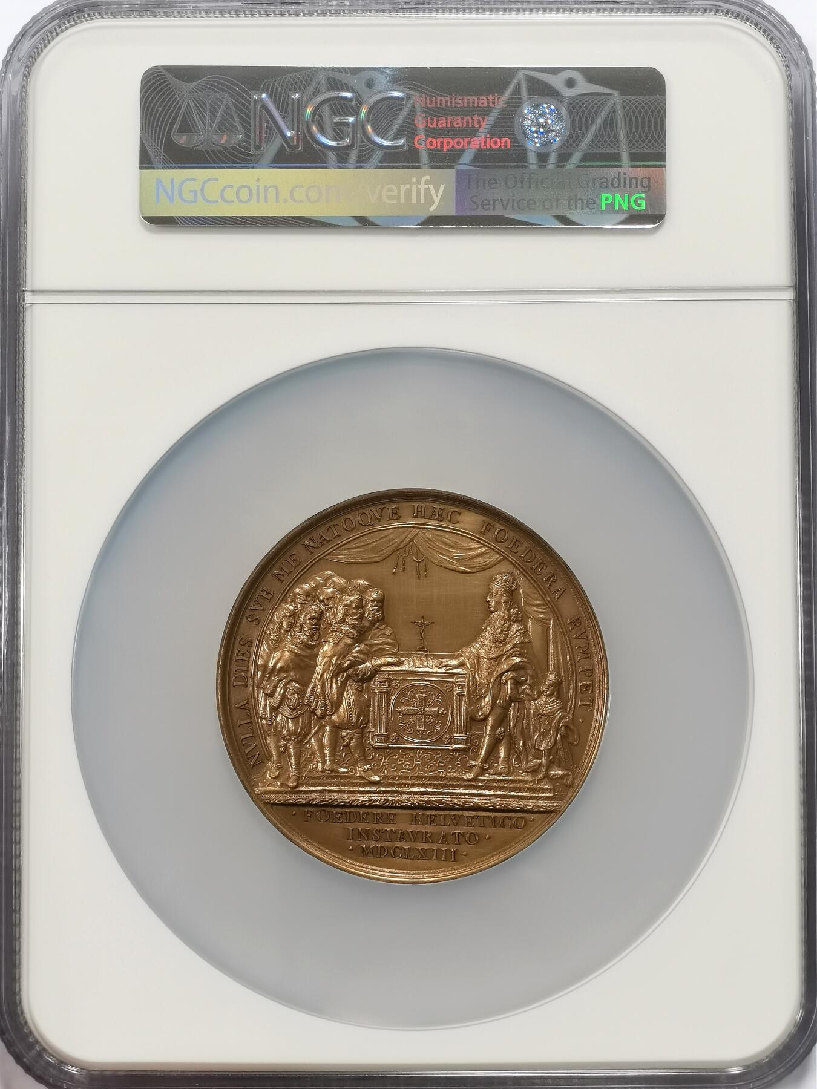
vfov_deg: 24.1
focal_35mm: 81
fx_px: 2549
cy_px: 544
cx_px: 408
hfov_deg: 18.2
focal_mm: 7.48
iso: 250
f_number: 16
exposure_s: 1/100
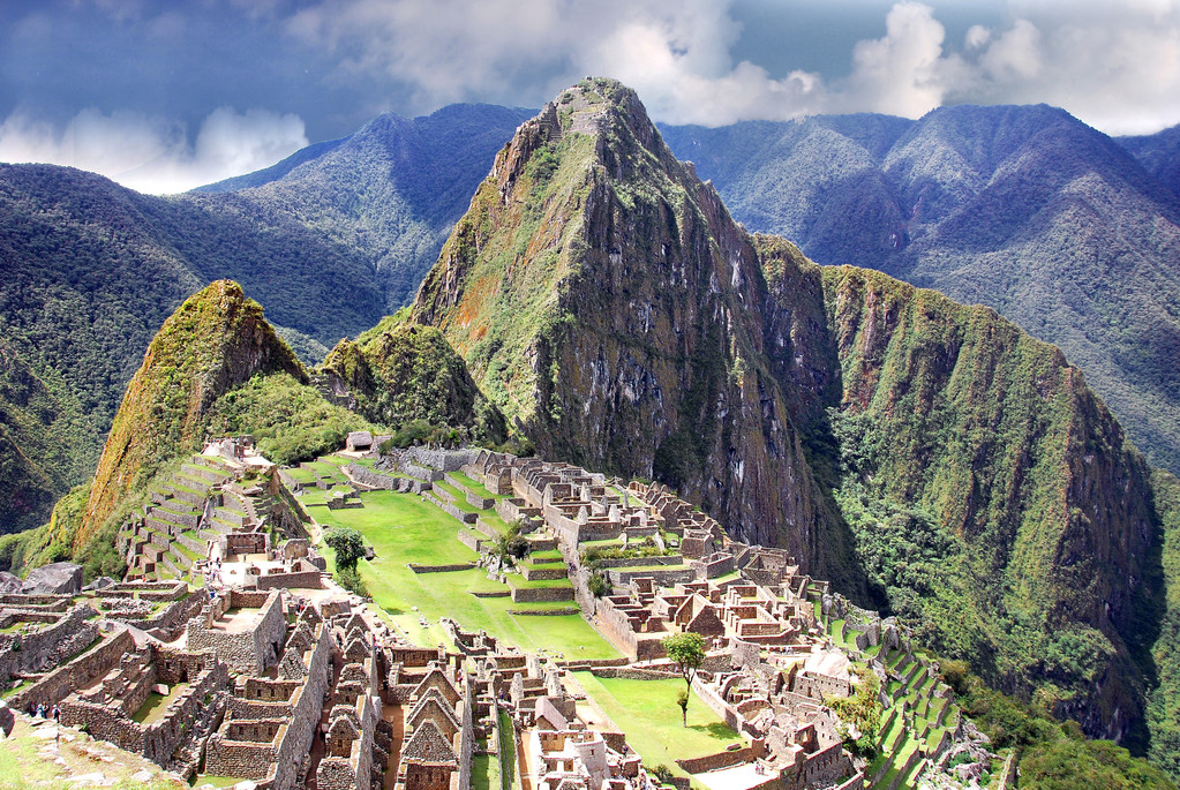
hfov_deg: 57.2
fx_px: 1083
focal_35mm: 33
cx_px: 590
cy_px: 395
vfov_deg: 40.1
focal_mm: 22
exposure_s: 1/180
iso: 200
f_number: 9.5
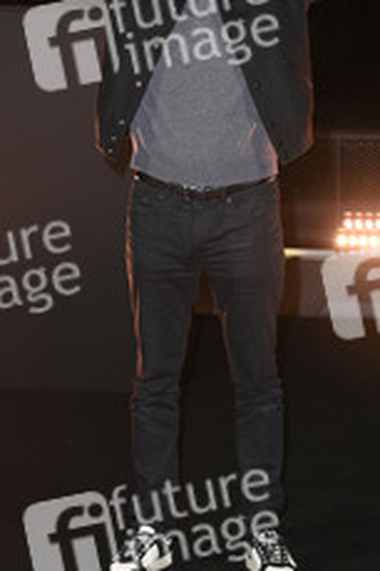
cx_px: 224
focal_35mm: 113
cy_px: 156
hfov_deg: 12.1
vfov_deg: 18.0
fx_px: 1792
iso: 1000
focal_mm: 65
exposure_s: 1/80
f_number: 5.6
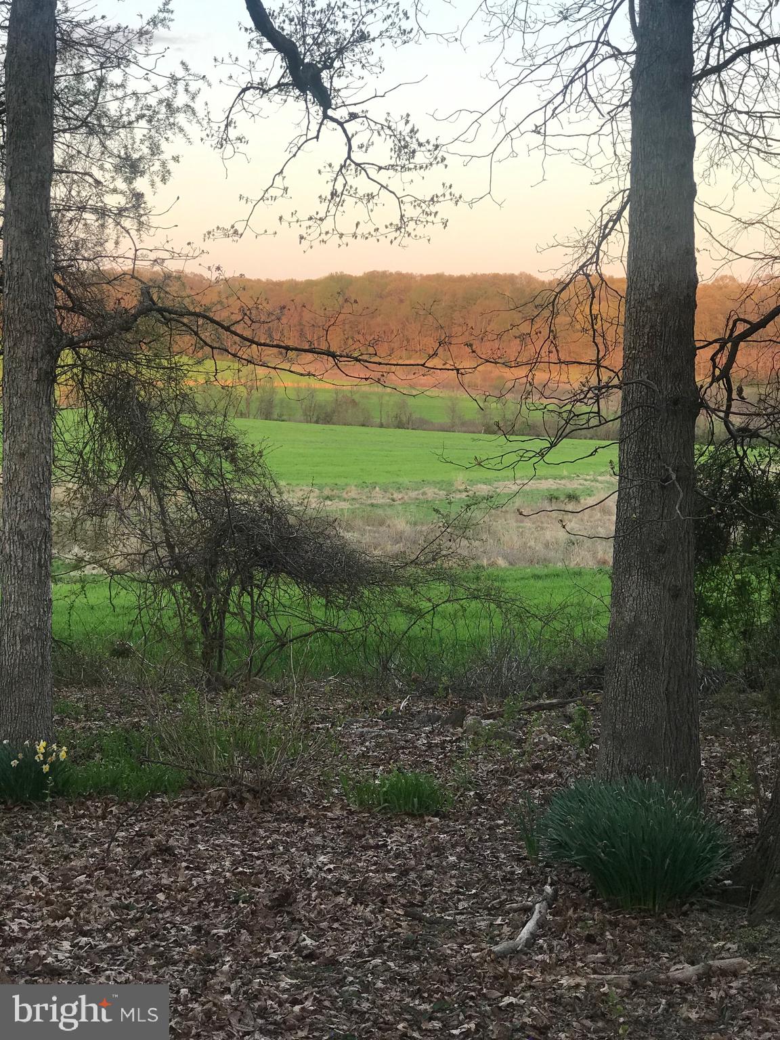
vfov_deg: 33.8
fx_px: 1713
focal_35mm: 57
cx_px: 390
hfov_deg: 25.7
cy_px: 520
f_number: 2.8
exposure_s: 1/120
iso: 32
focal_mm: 6.6
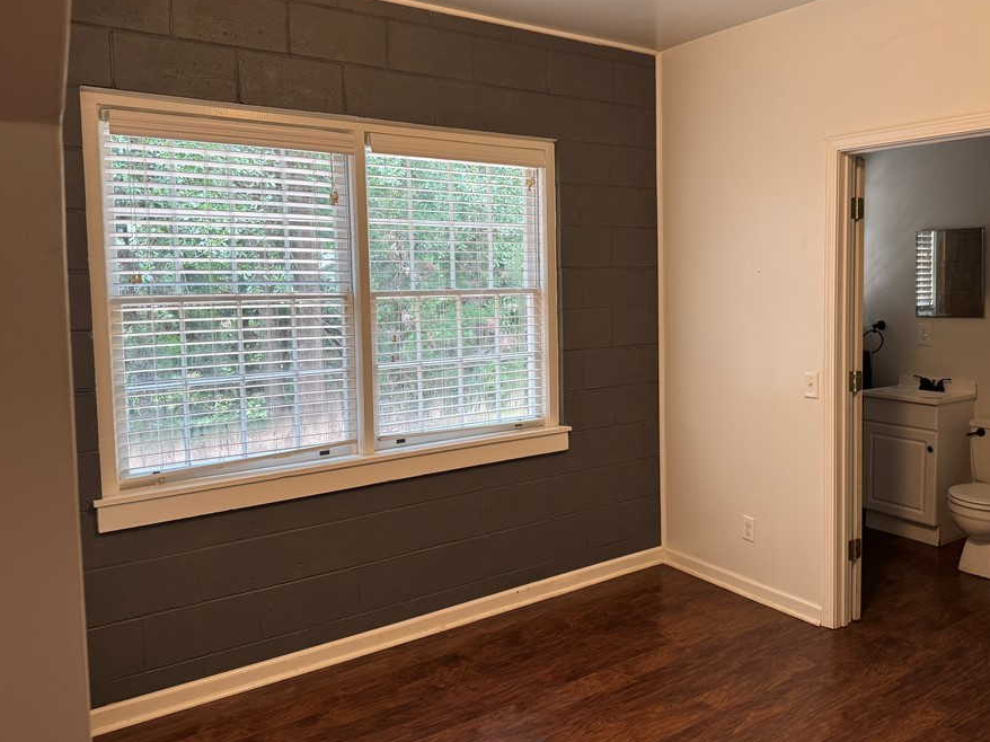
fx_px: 801
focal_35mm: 28
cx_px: 555
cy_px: 332
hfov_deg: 63.3
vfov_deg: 49.6
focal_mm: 6.76
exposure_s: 1/60
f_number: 1.78
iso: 125
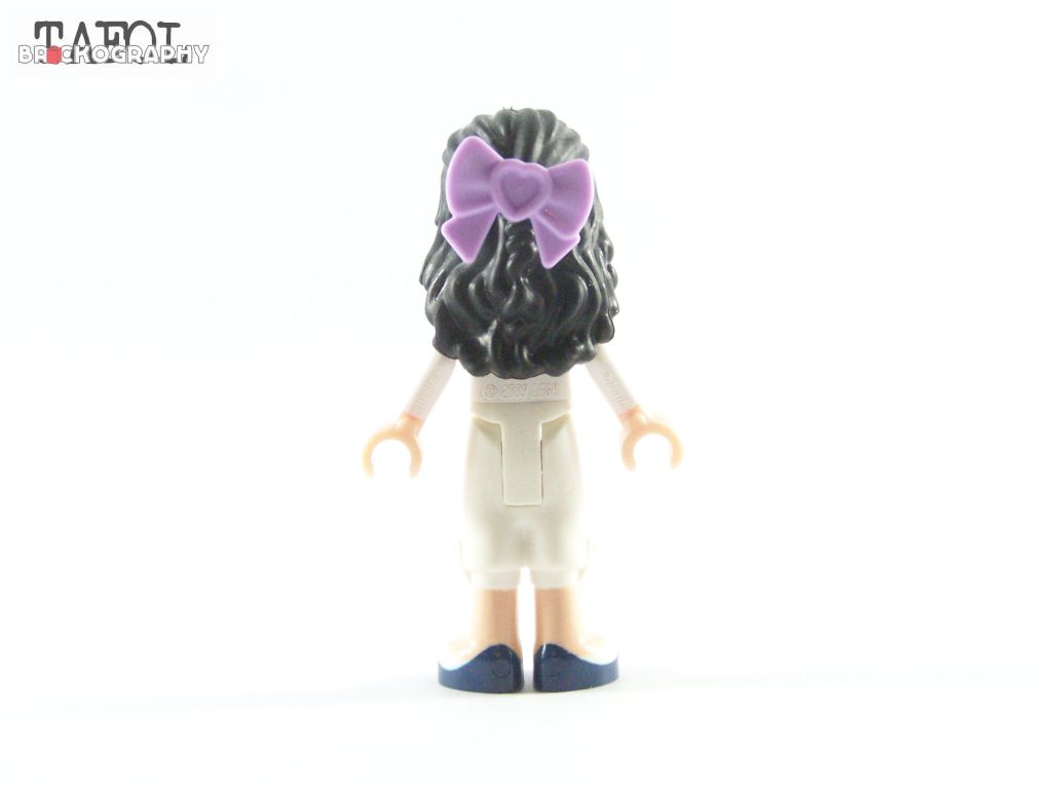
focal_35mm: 75
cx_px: 526
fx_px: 2279
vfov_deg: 19.6
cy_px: 394
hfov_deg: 26.0
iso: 400
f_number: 4
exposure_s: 1/60
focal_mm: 12.4
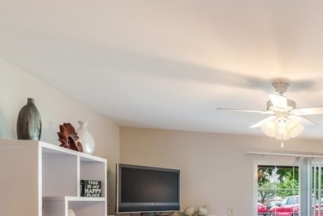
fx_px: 287
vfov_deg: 38.1
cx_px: 348
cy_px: 200
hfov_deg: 45.5
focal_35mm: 32
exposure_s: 1/3
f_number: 10
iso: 400
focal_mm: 14
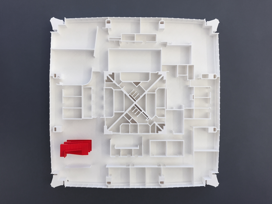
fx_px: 236
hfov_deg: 60.0
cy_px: 101
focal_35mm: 30
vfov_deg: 46.8
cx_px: 134
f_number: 2.2
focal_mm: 4.15
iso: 32
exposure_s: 1/30
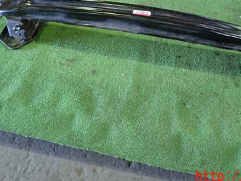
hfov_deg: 45.5
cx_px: 147
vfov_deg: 34.1
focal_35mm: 41
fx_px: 285
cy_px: 36
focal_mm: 4.5
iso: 500
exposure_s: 1/30
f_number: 2
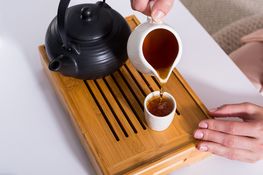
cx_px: 132
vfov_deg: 27.0
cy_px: 88
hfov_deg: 39.6
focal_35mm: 50
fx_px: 365
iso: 400
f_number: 5.6
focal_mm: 50
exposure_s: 1/200
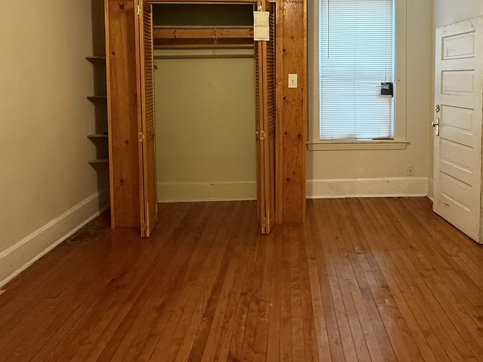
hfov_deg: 68.2
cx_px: 305
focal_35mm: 25
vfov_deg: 52.5
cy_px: 91
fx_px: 349
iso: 500
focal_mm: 2.22
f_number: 2.2
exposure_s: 1/60
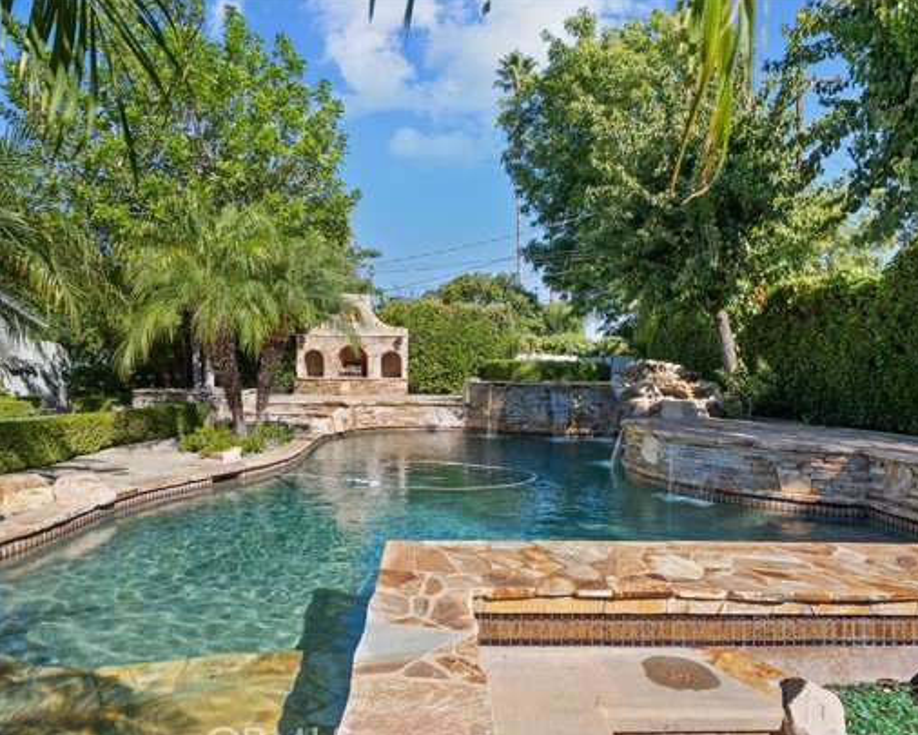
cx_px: 434
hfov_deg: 83.2
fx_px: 516
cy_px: 382
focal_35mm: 19
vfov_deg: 70.8
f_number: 9
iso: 100
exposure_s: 1/25
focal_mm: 16
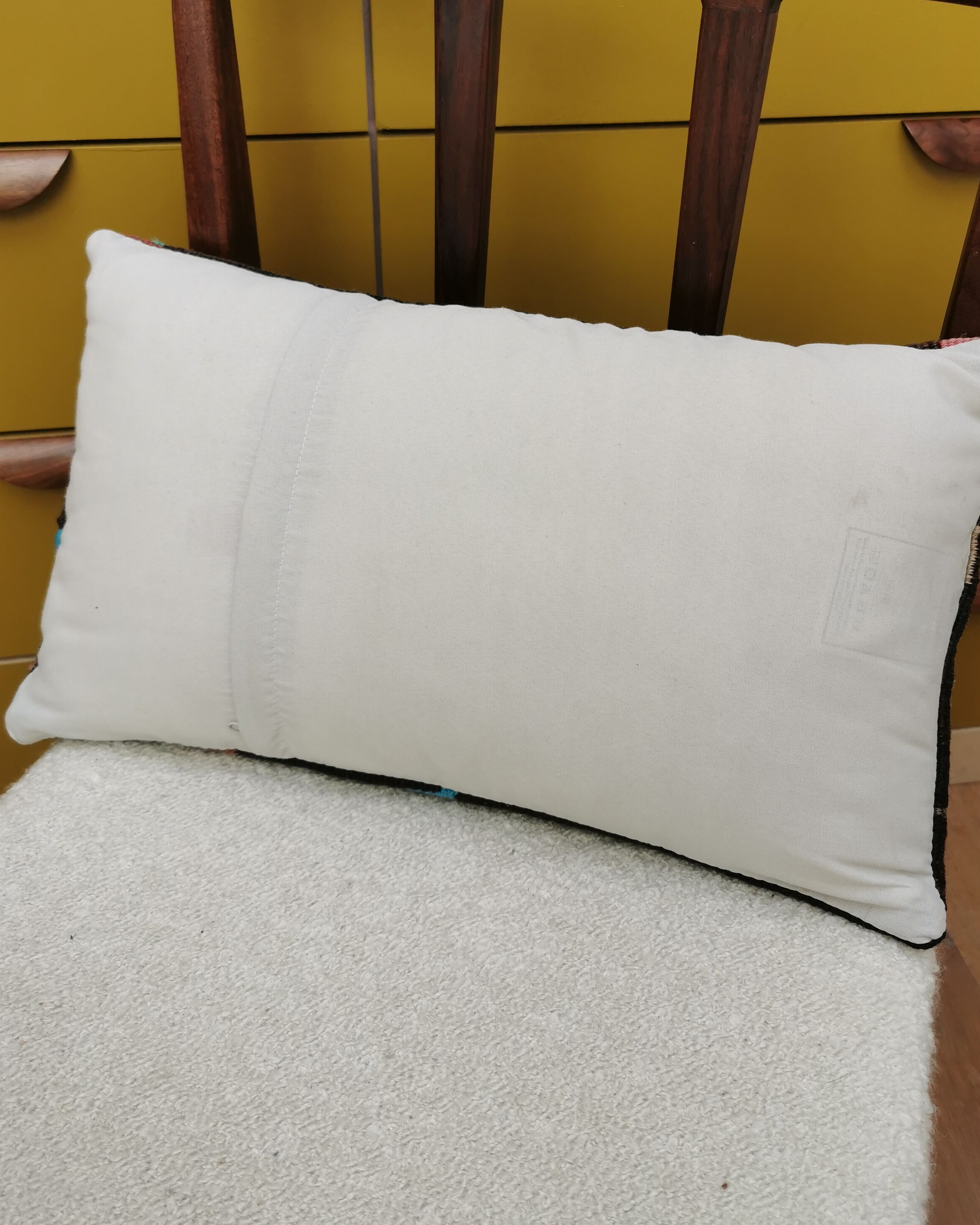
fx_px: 1196
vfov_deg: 53.8
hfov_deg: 44.5
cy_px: 482
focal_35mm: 33
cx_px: 499
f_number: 1.6
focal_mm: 5.56
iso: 50
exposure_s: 1/165
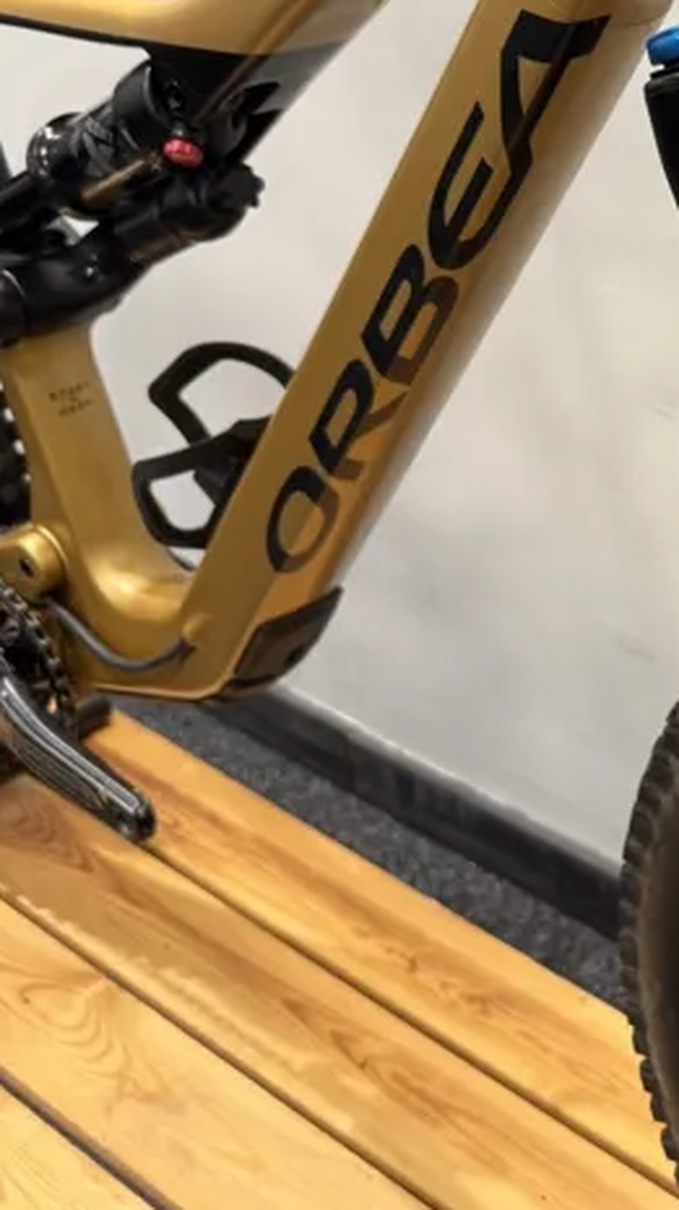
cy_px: 455
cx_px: 879
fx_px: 1443
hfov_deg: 23.5
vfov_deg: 45.1
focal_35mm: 45
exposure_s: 1/50
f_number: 1.78
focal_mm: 6.76
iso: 200
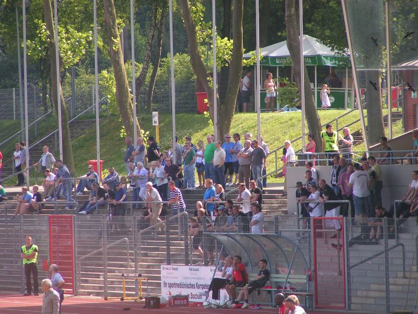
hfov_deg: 5.2
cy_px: 157
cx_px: 209
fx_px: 4589
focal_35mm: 380
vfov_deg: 3.9
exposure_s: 1/500
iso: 100
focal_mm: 58
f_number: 3.5
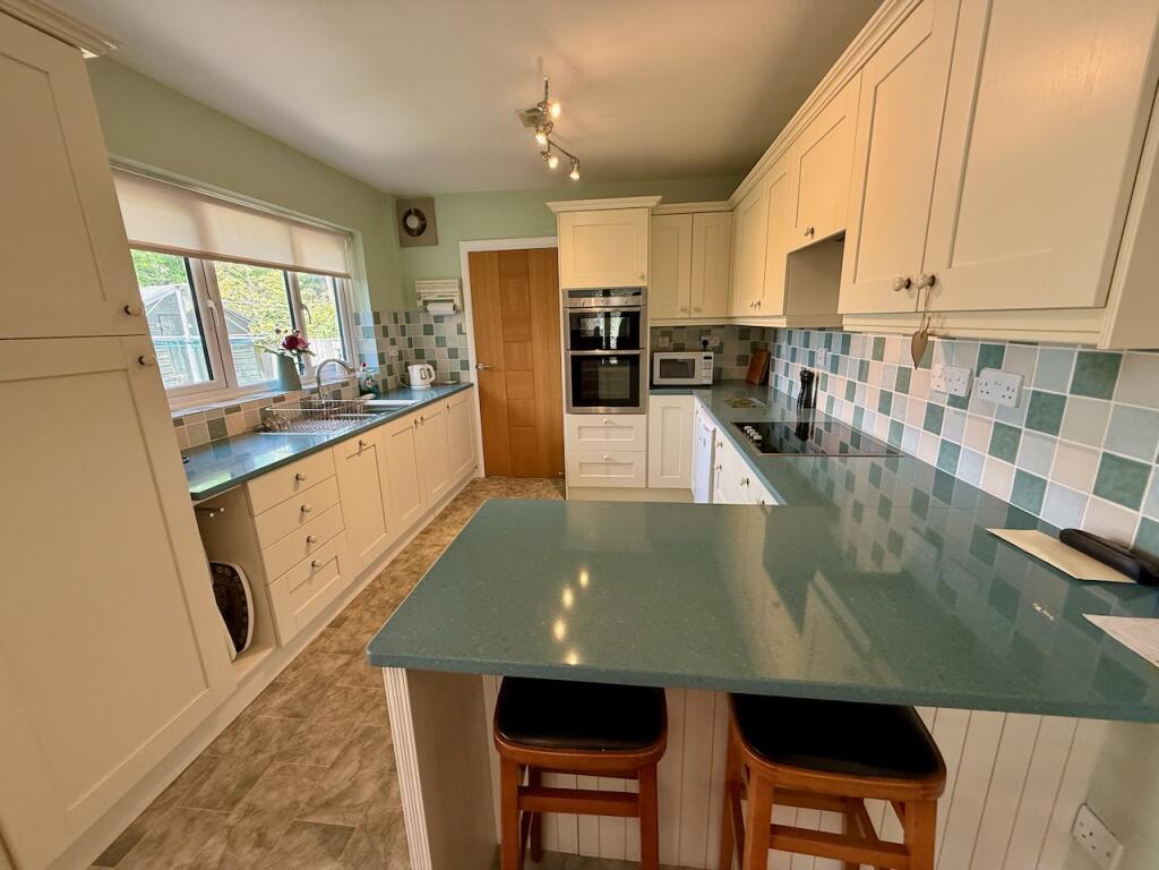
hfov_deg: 102.1
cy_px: 435
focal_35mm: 14
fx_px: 469
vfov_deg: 85.7
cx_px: 580
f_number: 2.2
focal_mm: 2.22
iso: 200
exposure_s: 1/99
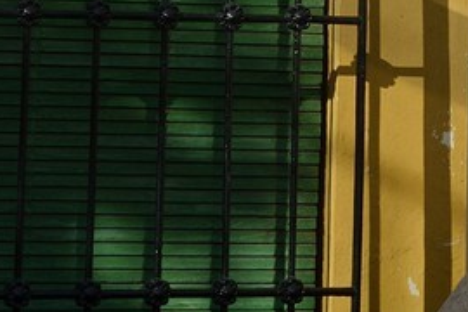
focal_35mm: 296
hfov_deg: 6.9
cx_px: 711
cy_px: -574
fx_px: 3848
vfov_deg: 4.5
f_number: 14
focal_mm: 50
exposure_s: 1/200
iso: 200
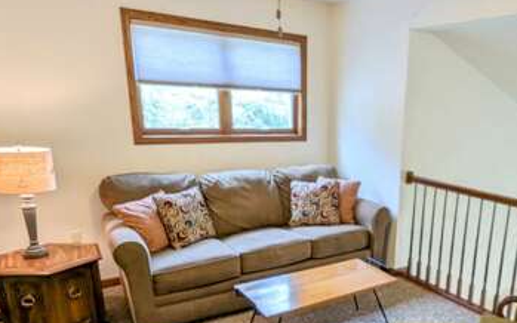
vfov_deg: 45.1
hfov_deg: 65.4
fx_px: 380
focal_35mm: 27
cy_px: 222
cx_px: 370
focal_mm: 1.95
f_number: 2.2
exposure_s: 1/33.9
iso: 63
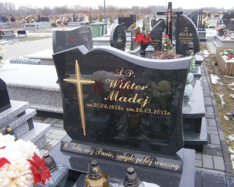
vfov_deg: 51.5
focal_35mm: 28
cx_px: 127
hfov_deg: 62.1
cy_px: 92
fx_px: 194
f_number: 2.8
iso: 80
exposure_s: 1/60
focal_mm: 4.7
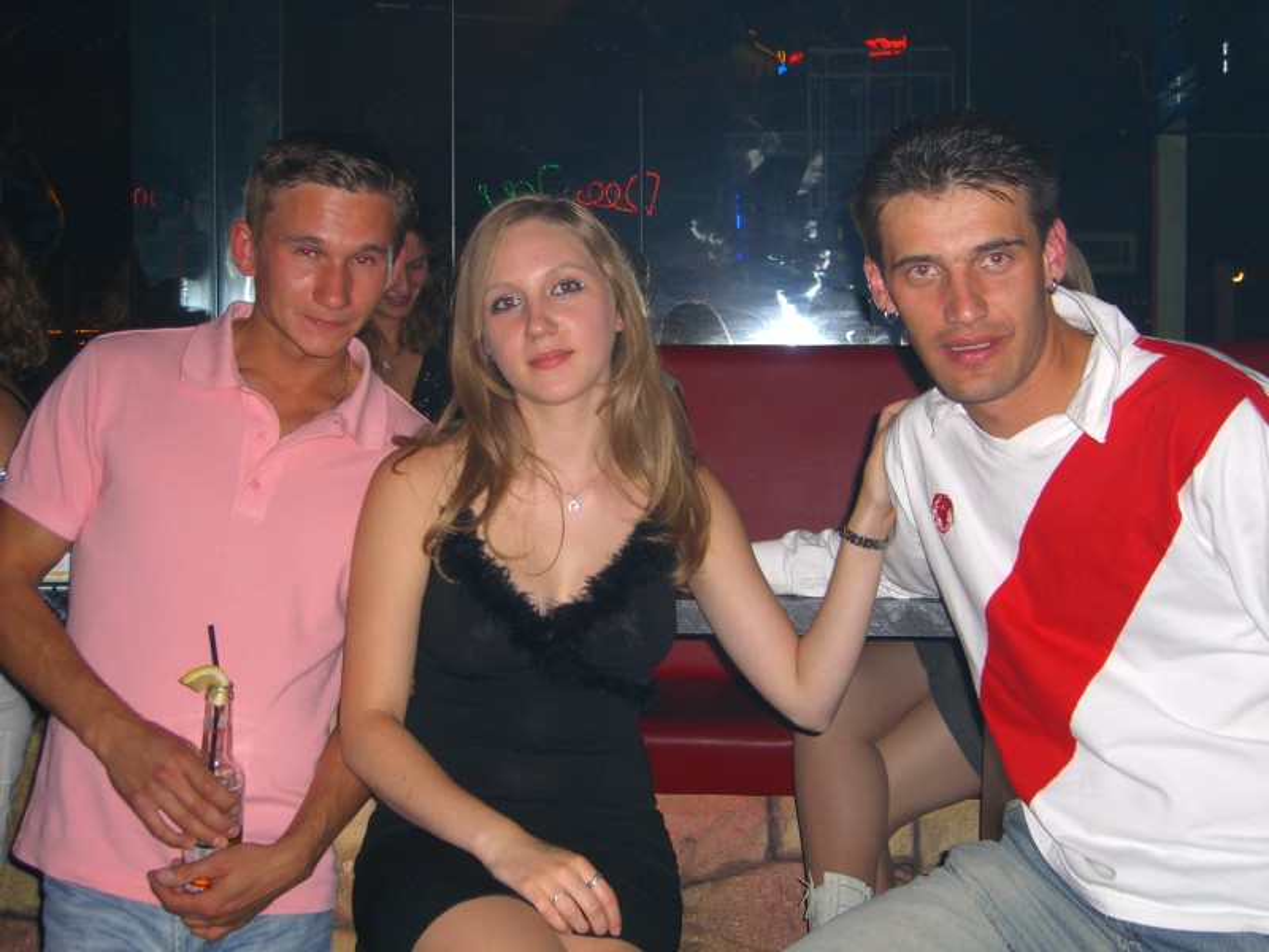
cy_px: 476
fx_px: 1686
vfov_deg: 31.5
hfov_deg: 41.2
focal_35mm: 46
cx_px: 634
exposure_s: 1/60
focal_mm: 9.5
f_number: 3.1
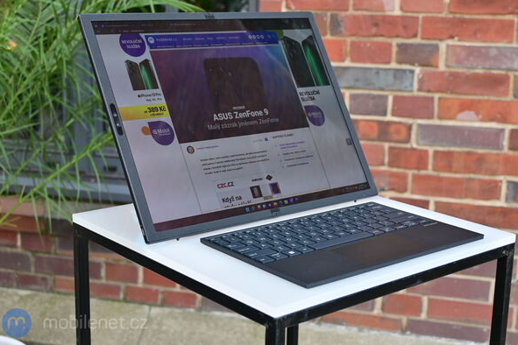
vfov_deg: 24.8
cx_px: 259
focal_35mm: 55
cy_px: 170
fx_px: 784
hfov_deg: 36.5
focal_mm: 35
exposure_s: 1/80
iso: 100
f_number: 5.3
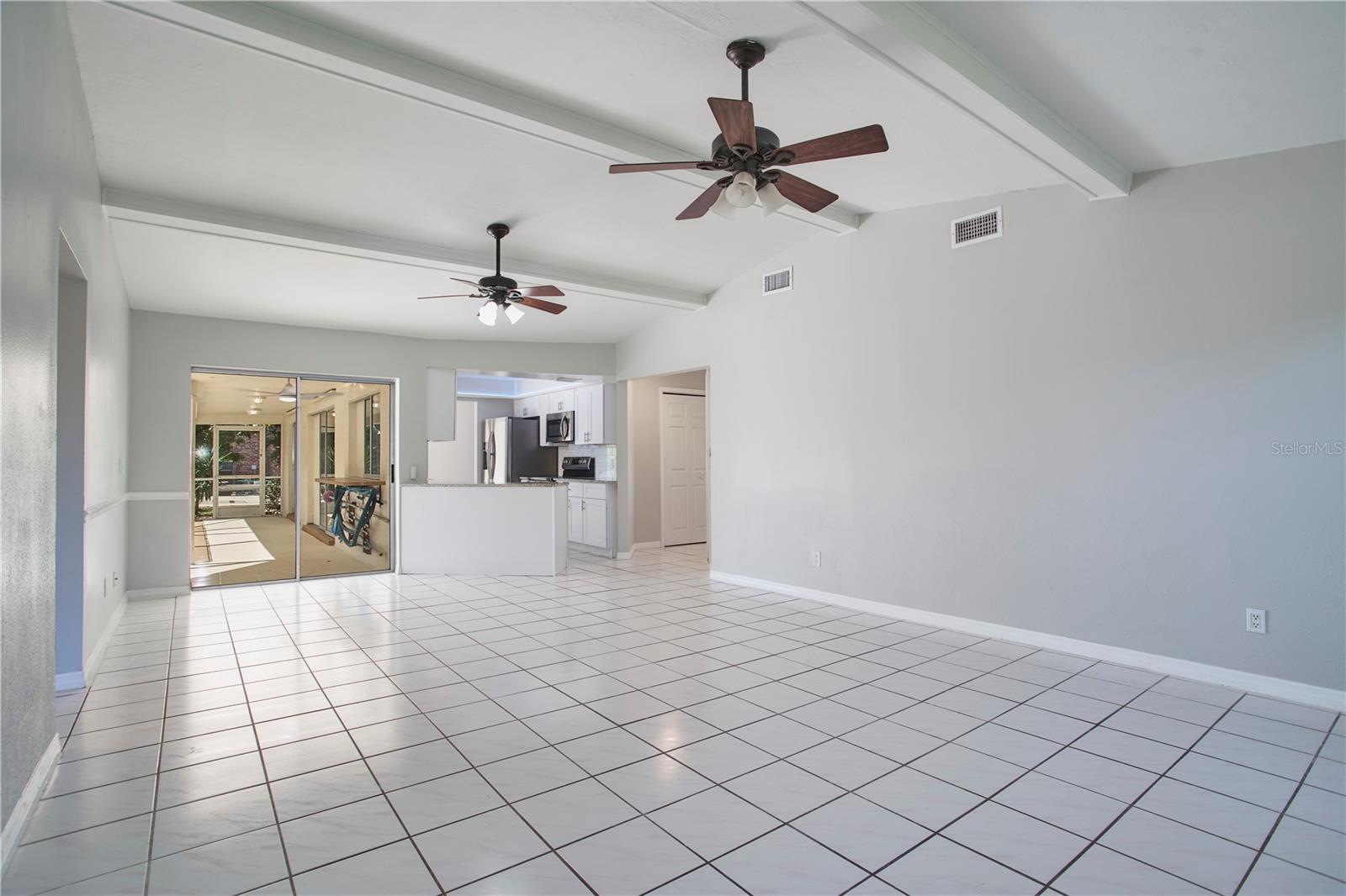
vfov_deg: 70.4
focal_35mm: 17
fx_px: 635
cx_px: 673
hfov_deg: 93.3
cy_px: 448
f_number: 8
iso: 100
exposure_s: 1/5
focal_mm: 17
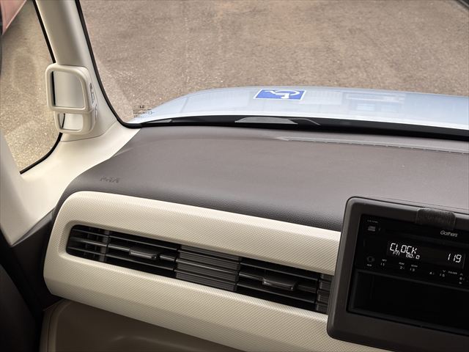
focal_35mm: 52
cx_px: 234
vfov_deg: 28.0
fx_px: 705
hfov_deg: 36.8
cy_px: 176
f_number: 1.6
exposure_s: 1/74
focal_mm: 5.96
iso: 50
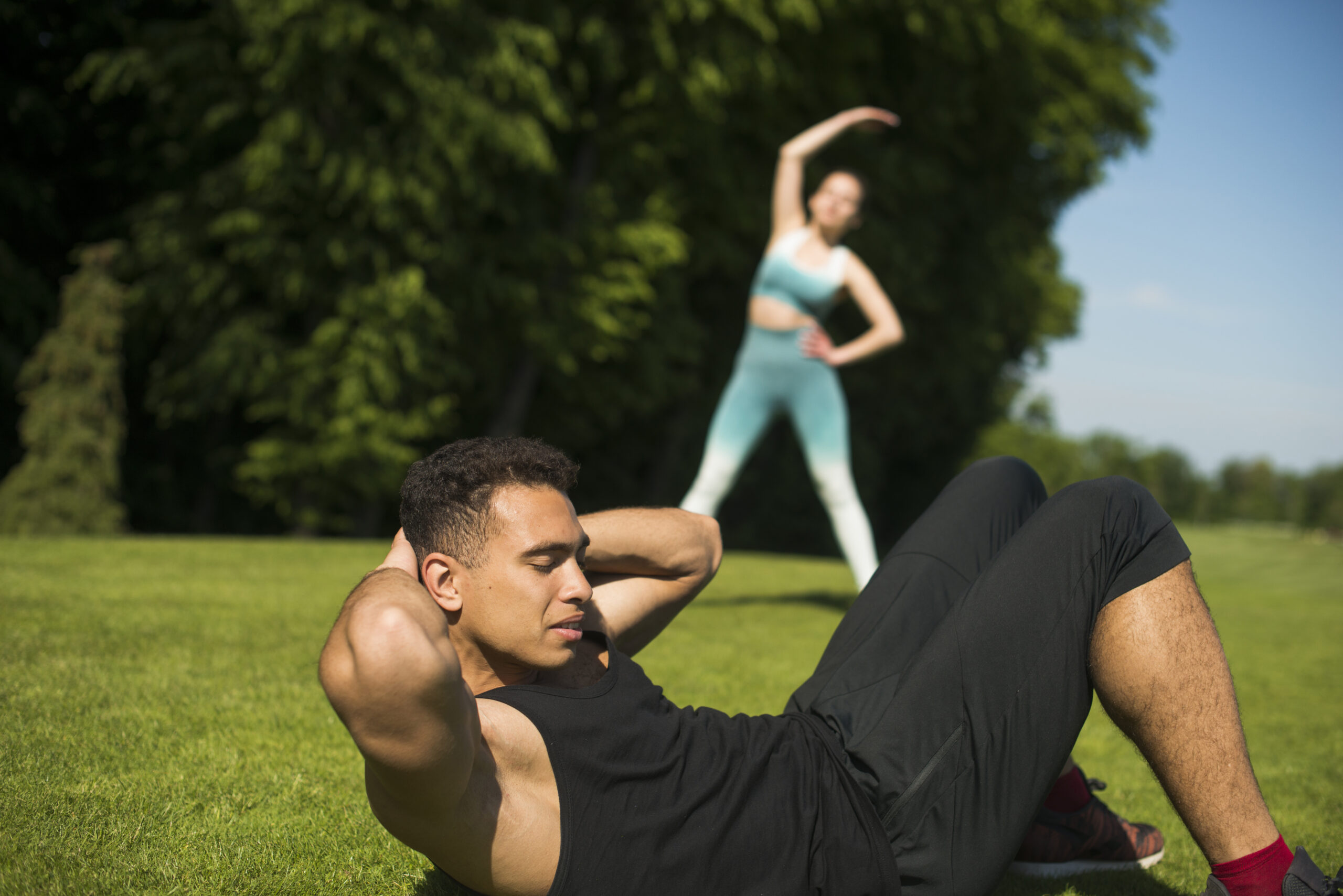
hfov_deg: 39.6
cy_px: 448
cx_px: 672
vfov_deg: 27.0
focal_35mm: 50
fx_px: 1866
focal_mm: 50
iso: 320
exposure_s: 1/2000
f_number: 2.8
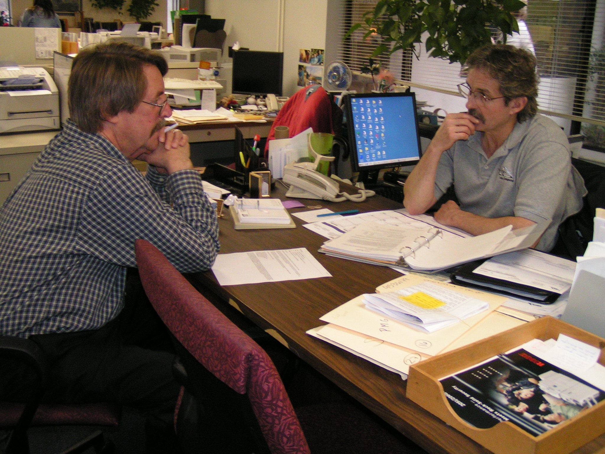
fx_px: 664
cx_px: 302
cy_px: 227
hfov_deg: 49.0
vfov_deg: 37.7
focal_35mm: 38
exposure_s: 1/40
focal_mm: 5.8
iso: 200
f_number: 2.8
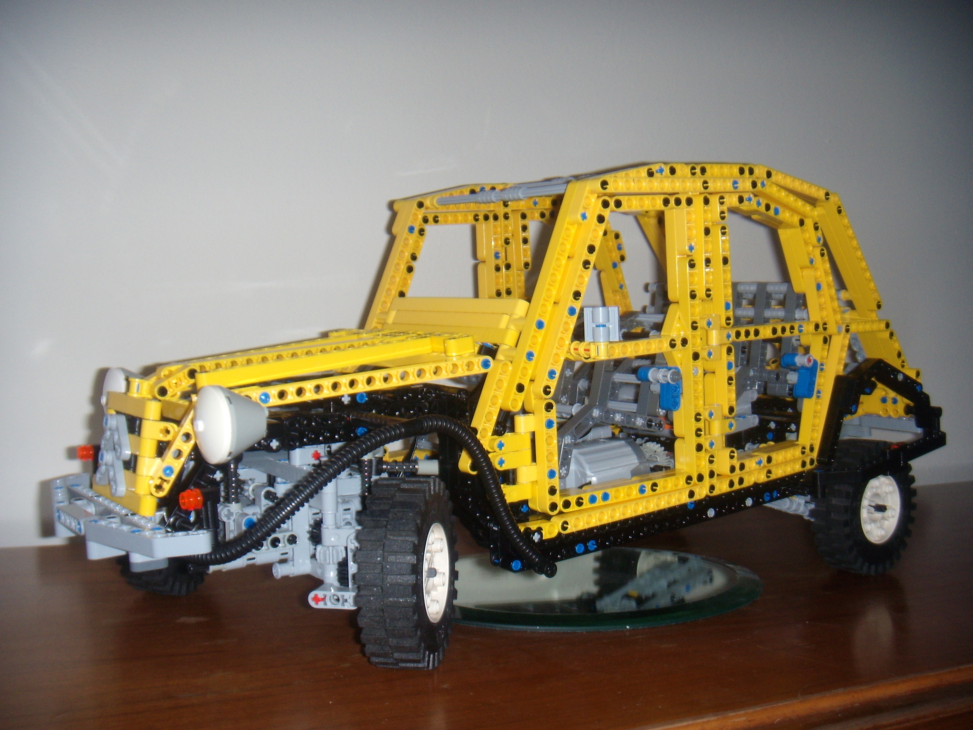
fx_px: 1068
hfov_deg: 49.0
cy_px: 365
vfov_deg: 37.7
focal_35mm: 38
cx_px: 486
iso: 64
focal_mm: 6.4
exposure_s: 1/60.2
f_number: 3.5
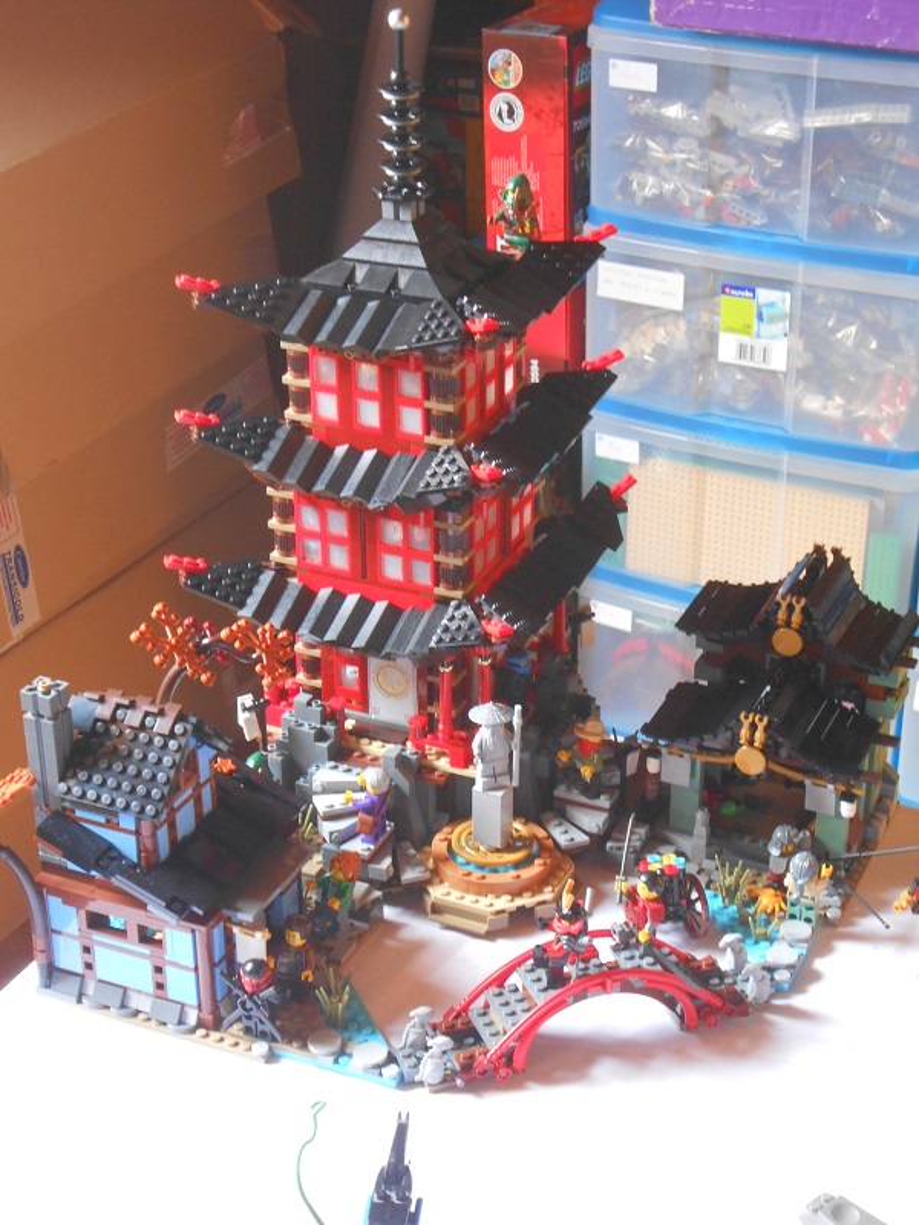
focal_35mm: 63
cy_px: 612
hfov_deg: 23.3
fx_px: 2230
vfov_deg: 30.7
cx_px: 460
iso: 400
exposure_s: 1/5
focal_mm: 11.3
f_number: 5.6
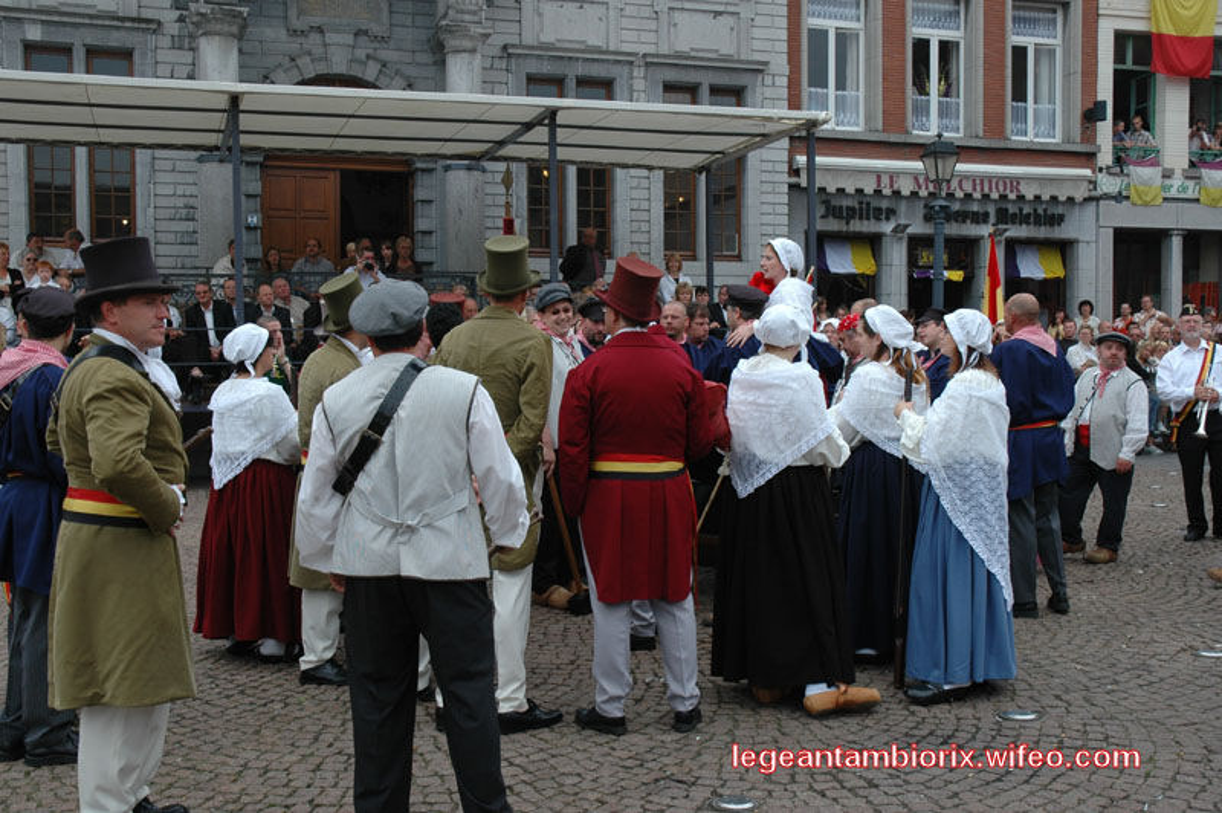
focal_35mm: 40
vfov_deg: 33.0
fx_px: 1374
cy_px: 406
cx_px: 611
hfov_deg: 48.0
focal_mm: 27
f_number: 6.3
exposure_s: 1/160
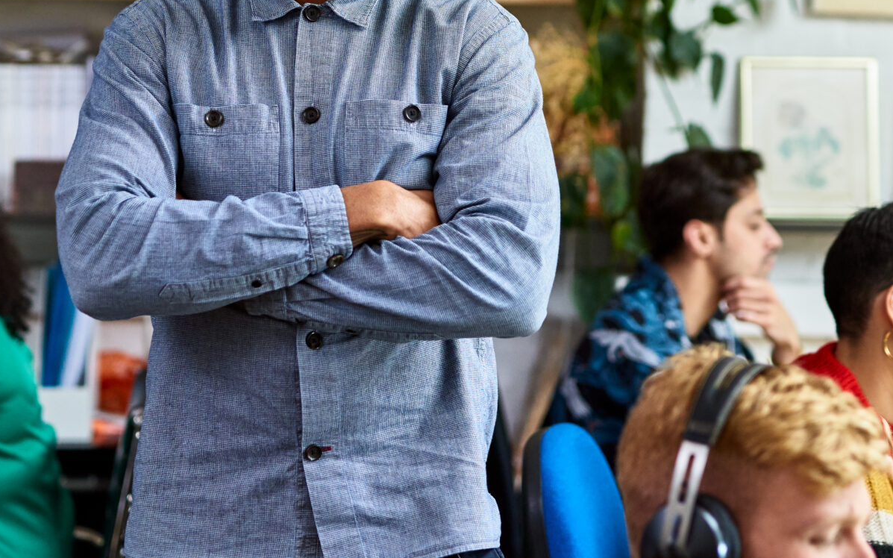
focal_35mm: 109
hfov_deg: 19.1
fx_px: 2653
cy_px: 60
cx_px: 436
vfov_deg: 11.9
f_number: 2
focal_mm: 50
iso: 1000
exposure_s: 1/250
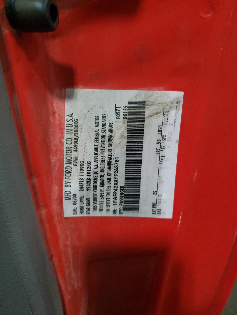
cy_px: 158
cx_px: 118
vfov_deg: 67.3
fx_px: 237
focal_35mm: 26
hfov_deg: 53.1
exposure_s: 1/60.2
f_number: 1.5
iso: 283
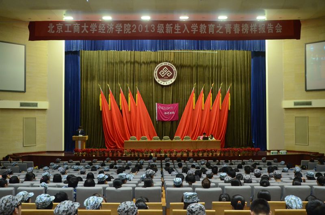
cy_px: 108
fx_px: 338
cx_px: 162
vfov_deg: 35.3
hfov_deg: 51.4
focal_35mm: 38
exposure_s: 1/40
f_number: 5.6
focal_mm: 25
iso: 3200
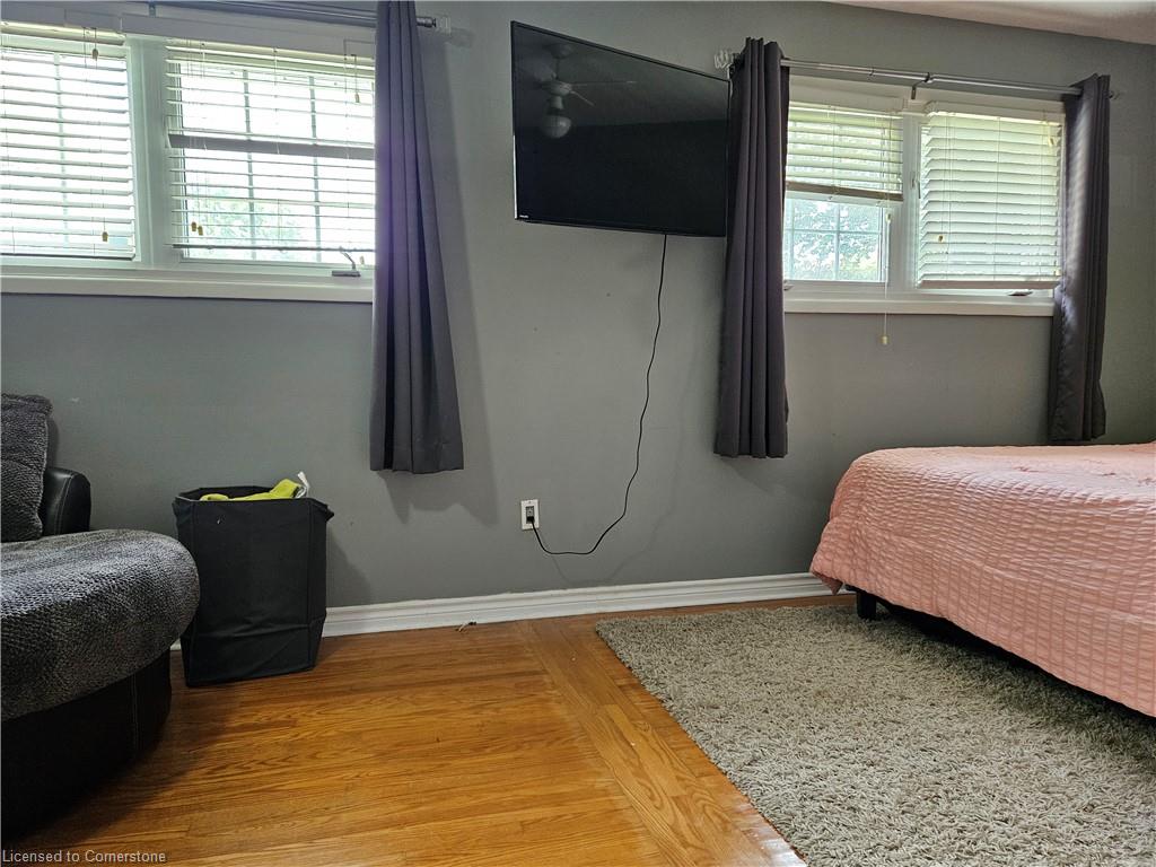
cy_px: 434
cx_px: 578
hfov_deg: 73.9
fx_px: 768
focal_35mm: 23
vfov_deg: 58.9
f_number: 1.8
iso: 640
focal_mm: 5.4
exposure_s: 1/120
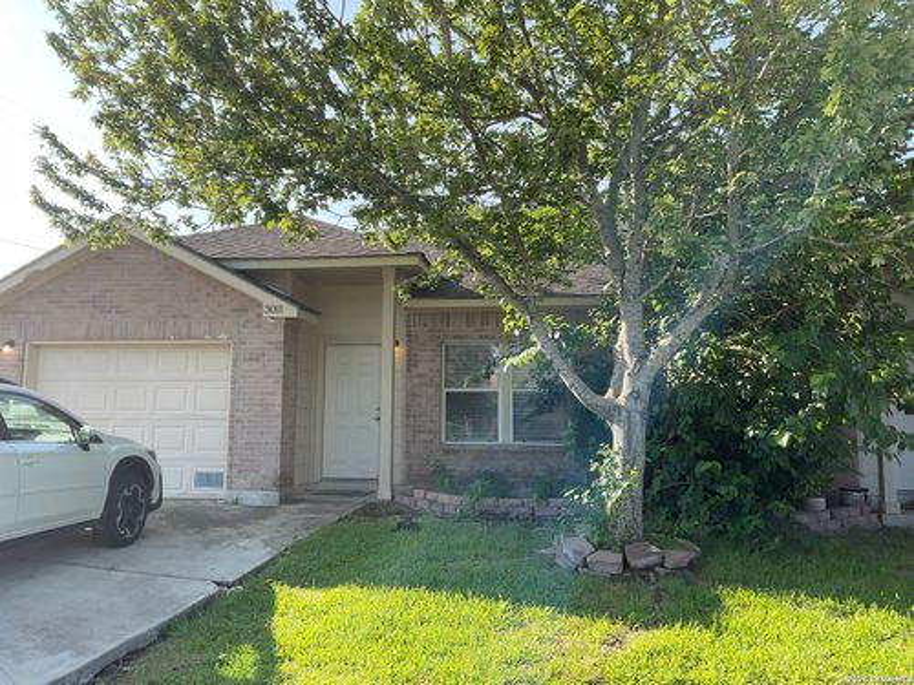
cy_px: 342
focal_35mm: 29
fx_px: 766
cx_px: 457
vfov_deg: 48.2
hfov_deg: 61.7
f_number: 1.8
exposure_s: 1/457
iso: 16
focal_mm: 3
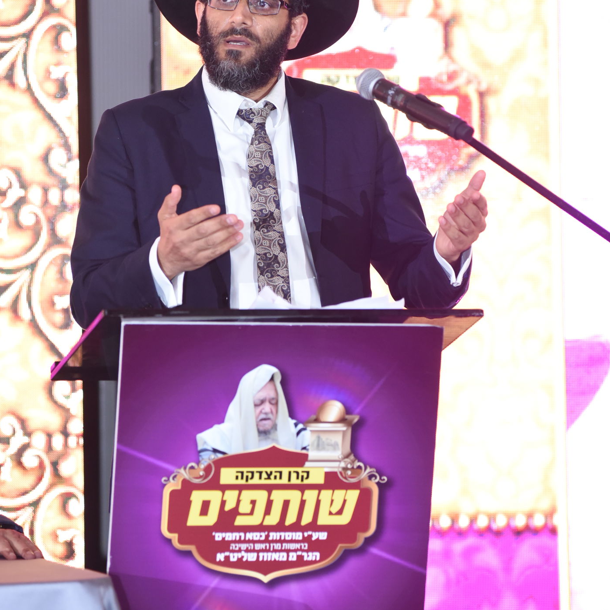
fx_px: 3449
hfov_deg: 10.1
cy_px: 223
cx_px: 305
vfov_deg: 10.1
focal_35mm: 173
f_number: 4
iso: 3200
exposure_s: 1/200
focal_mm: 135
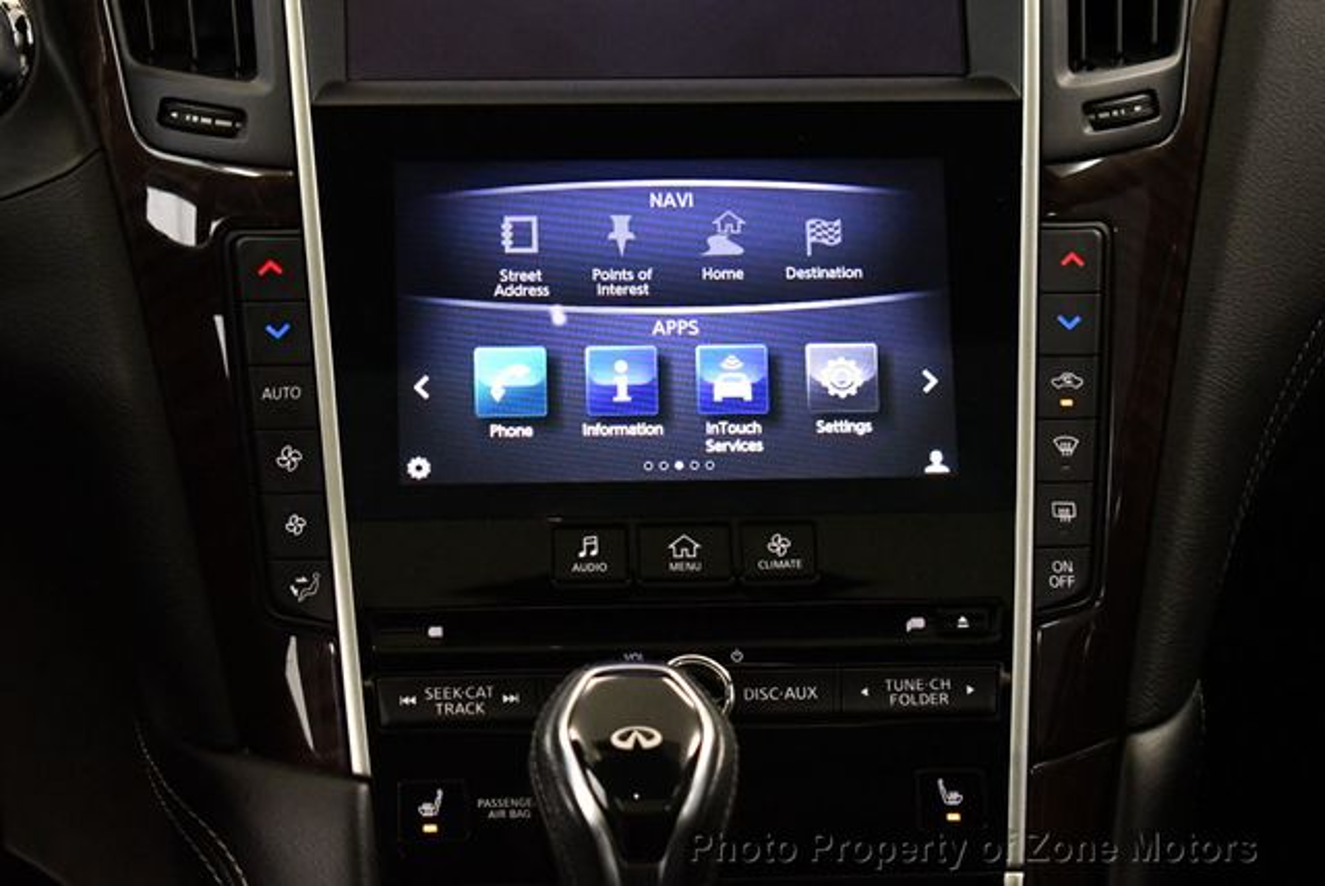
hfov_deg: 18.6
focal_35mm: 110
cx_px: 662
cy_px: 443
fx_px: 4052
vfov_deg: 12.5
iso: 5600
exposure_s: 1/60
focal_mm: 55
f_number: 5.6
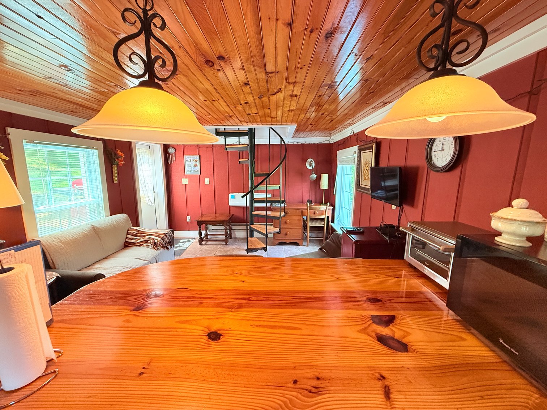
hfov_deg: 102.1
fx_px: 221
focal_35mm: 14
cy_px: 205
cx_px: 274
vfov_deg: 85.7
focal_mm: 2.22
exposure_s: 1/120
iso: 500
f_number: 2.2
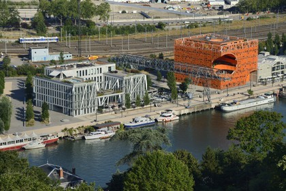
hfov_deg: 15.2
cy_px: 96
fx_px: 1072
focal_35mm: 135
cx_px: 143
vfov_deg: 10.2
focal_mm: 135
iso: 200
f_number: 10
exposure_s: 1/250
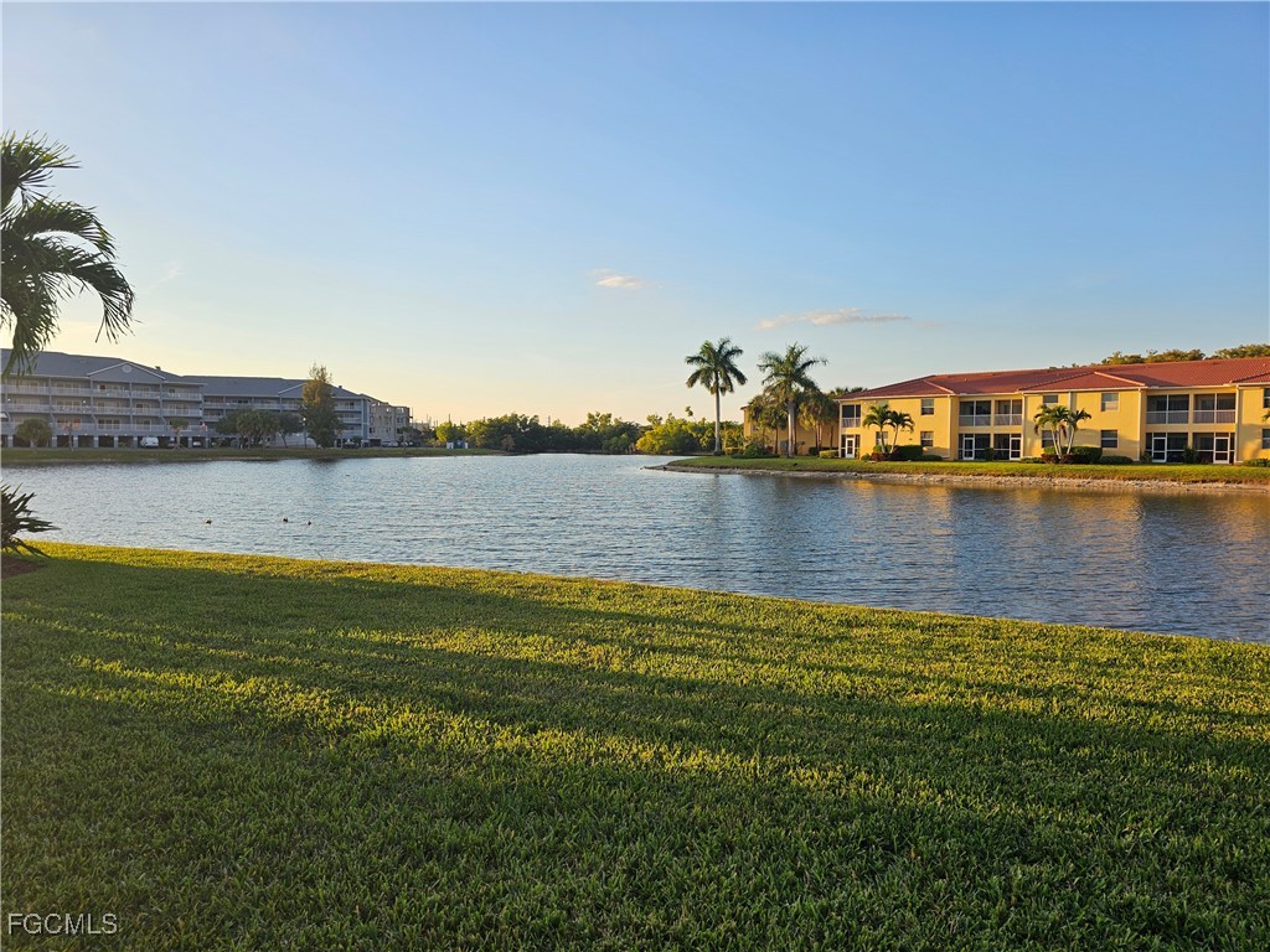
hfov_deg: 73.9
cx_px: 635
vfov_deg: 58.9
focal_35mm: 23
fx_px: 844
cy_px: 476
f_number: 1.7
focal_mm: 6.3
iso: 10
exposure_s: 1/330
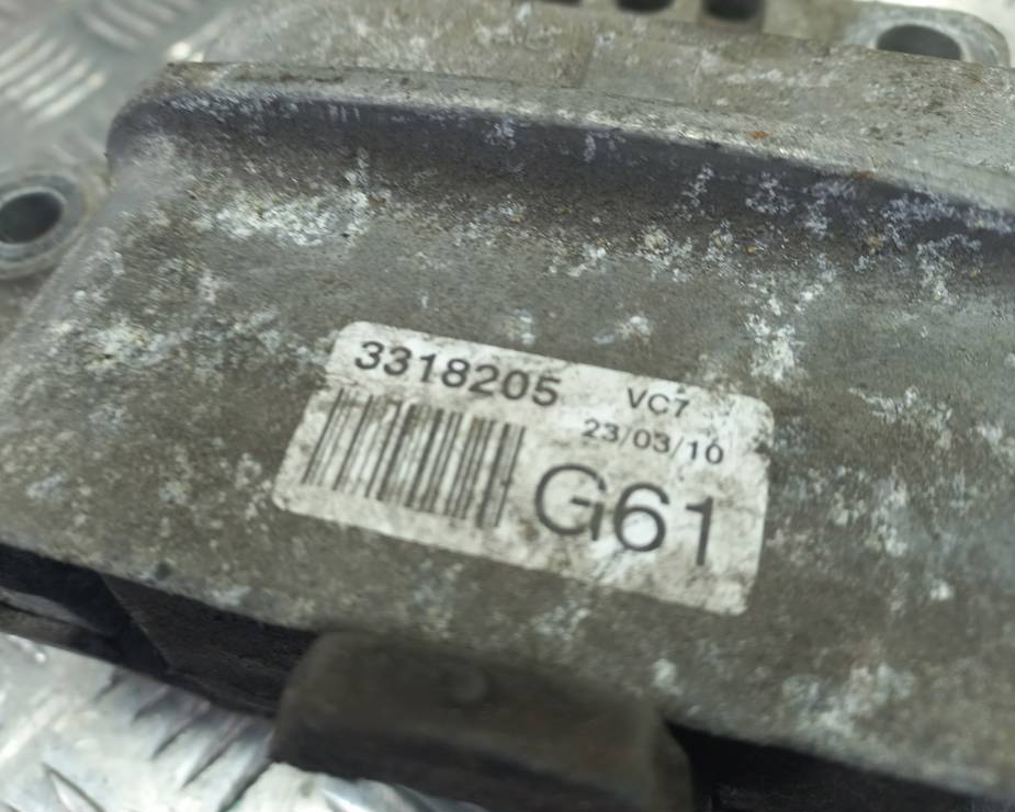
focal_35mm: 27
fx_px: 811
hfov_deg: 64.1
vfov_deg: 53.2
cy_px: 395
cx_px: 509
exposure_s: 1/50
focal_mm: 4.6
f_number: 1.8
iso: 80
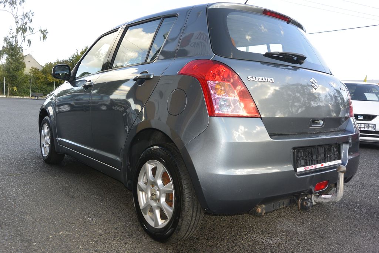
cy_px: 126
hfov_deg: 63.7
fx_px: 305
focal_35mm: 29
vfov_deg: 45.0
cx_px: 190
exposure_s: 1/250
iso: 160
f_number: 4
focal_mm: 11
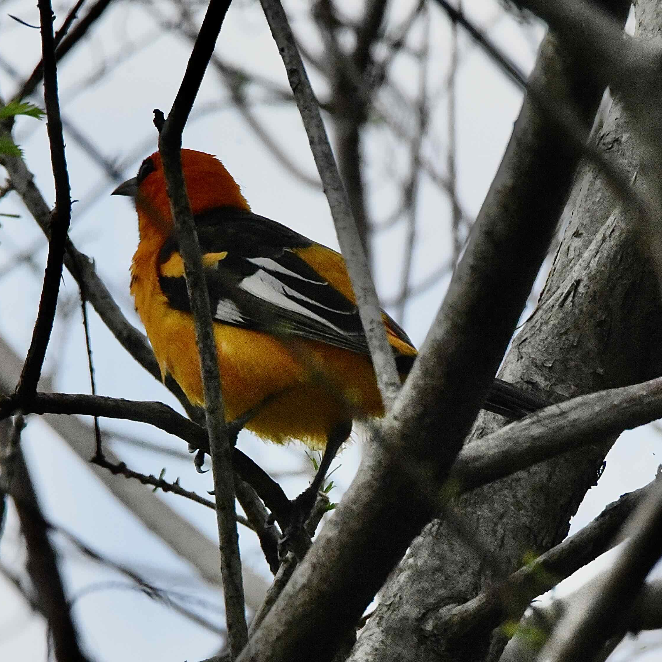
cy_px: 277
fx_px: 20187
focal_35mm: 933
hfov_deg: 1.9
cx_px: 212
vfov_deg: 1.9
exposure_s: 1/3200
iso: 10000
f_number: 22
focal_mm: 600
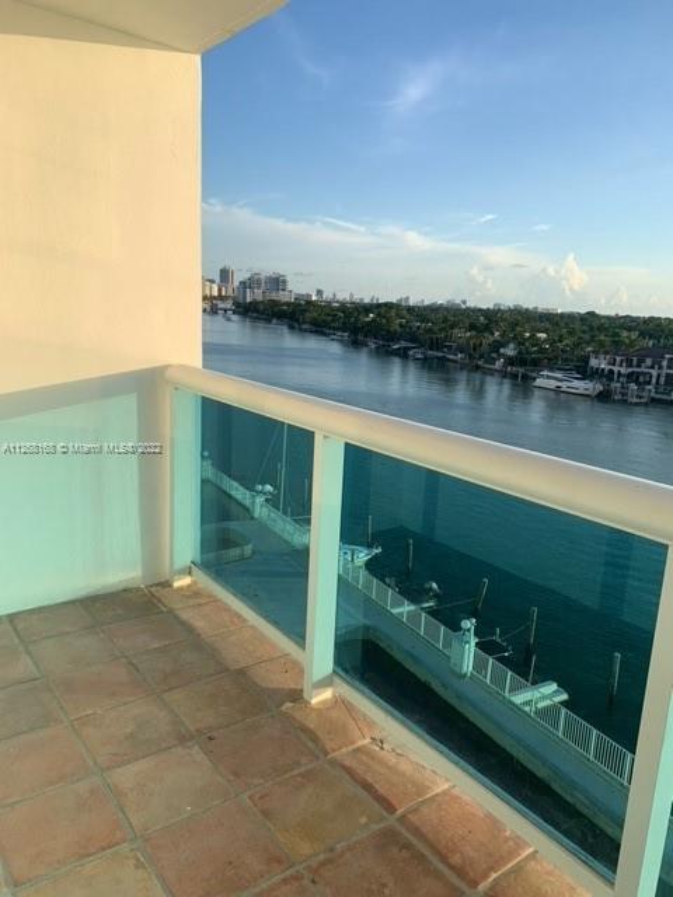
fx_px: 674
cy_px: 448
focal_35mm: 26
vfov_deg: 67.3
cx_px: 336
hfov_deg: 53.1
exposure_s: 1/1124
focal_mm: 4.25
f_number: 1.8
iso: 25
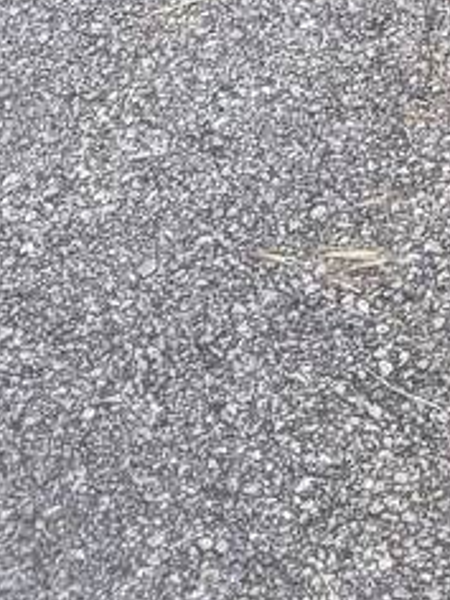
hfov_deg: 8.0
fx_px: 2929
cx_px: 1177
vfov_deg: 9.2
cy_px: -1218
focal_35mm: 169
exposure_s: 1/1451
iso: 64
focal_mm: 5.96
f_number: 1.6
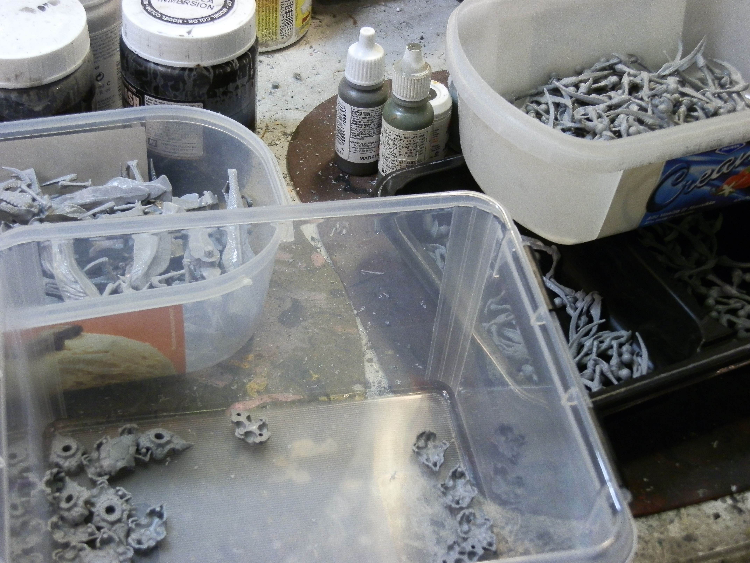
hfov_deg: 31.7
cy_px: 282
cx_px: 375
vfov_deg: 24.0
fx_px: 1322
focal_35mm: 61
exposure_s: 1/25
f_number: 3.7
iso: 200
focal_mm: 10.99
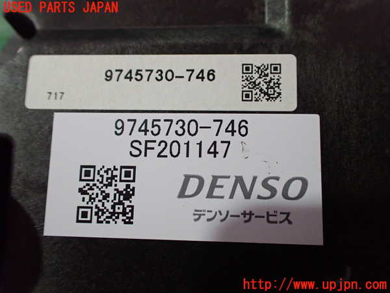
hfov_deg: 60.0
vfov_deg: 46.8
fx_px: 338
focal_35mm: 30
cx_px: 195
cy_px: 146
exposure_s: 1/60
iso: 800
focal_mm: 5.4
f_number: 2.3
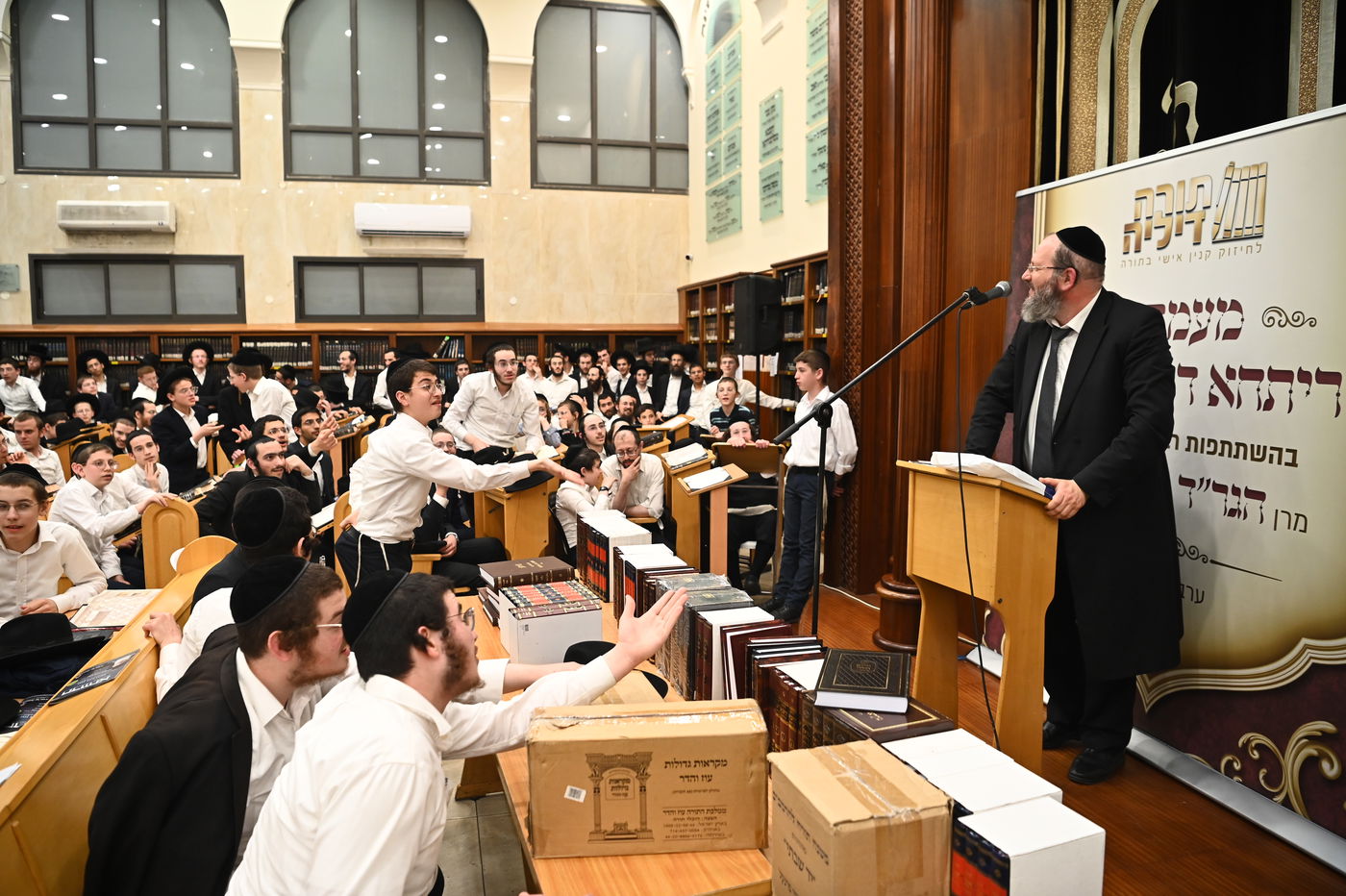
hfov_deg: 73.8
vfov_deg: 53.1
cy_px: 448
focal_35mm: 24
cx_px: 673
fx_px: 897
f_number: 3.5
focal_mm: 24
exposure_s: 1/200
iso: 1600
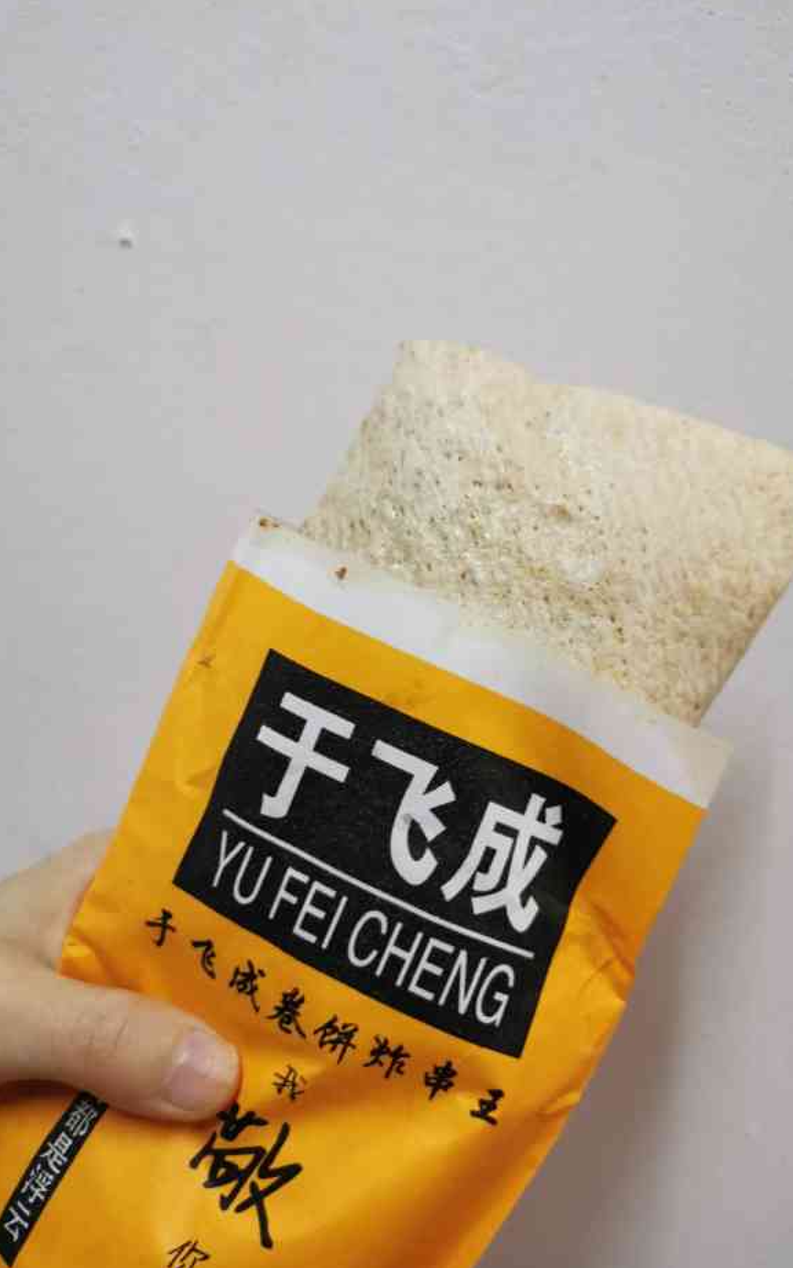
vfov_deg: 64.6
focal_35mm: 29
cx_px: 456
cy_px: 630
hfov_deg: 43.0
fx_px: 1002
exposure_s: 1/50
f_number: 1.8
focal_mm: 5.58
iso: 320
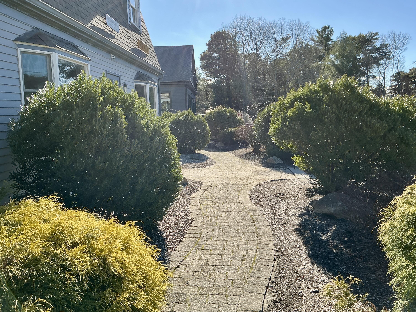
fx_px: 336
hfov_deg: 63.4
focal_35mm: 28
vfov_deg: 49.7
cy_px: 156
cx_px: 208
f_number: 1.8
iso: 25
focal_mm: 3
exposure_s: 1/855
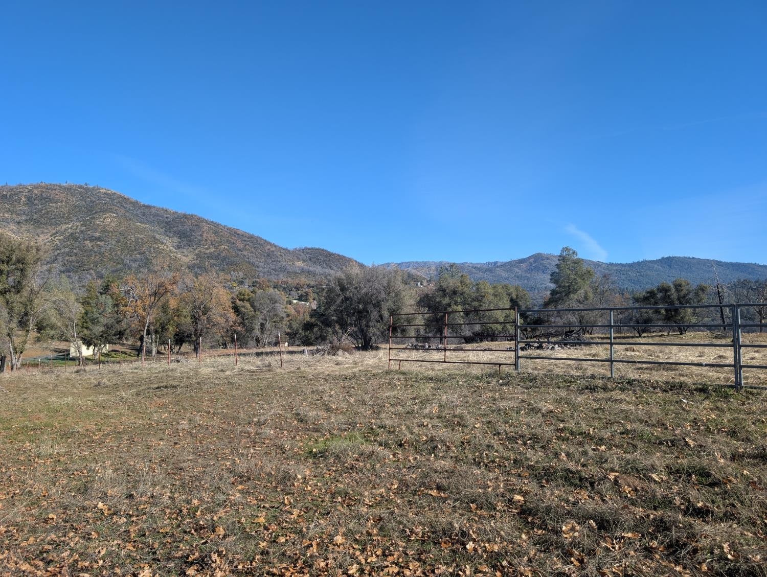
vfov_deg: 56.9
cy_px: 288
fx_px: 532
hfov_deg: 71.5
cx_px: 384
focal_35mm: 24
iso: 20
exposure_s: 1/782
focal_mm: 6.9
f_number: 1.68
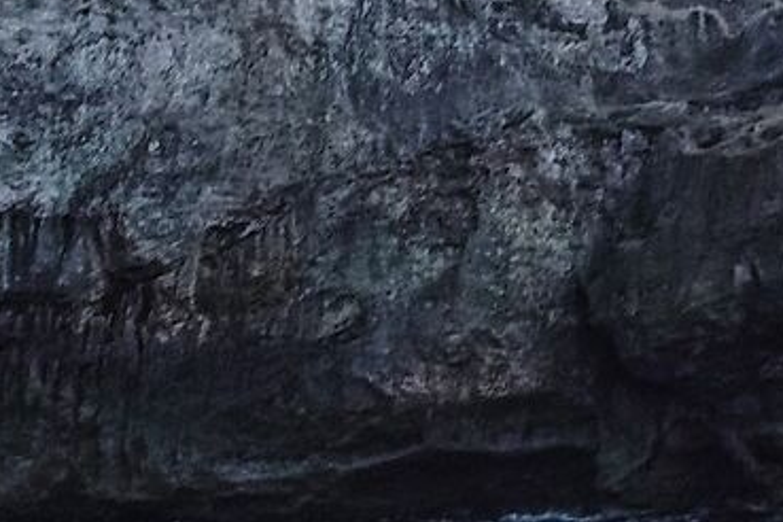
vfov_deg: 4.6
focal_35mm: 293
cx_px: 13
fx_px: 6372
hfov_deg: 7.0
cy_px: -664
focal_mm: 30
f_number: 4
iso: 200
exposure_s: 1/100
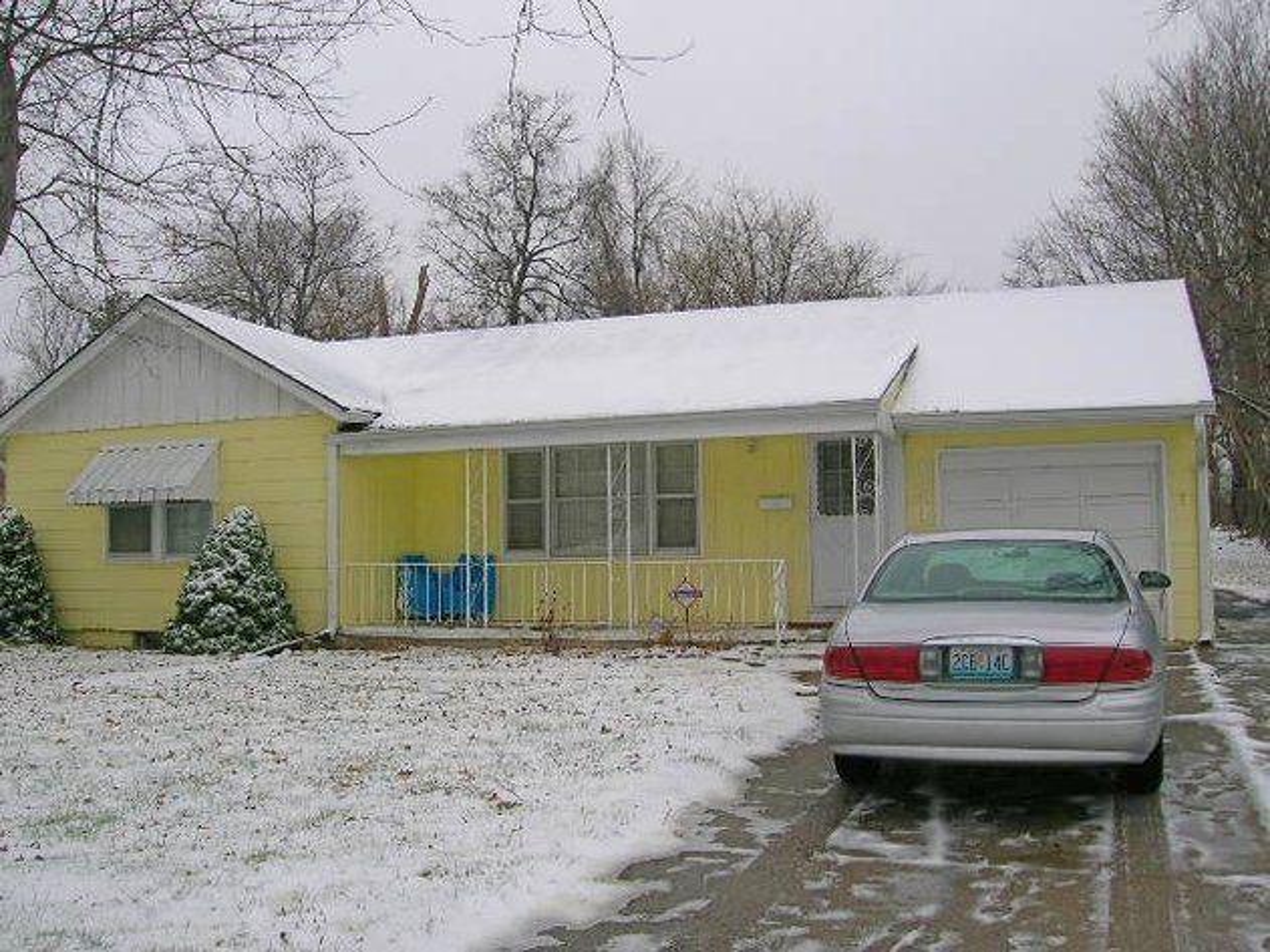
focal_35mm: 34
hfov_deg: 54.0
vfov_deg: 41.8
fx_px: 1247
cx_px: 635
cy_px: 476
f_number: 4.9
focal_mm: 5.7
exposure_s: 1/78.6
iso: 50
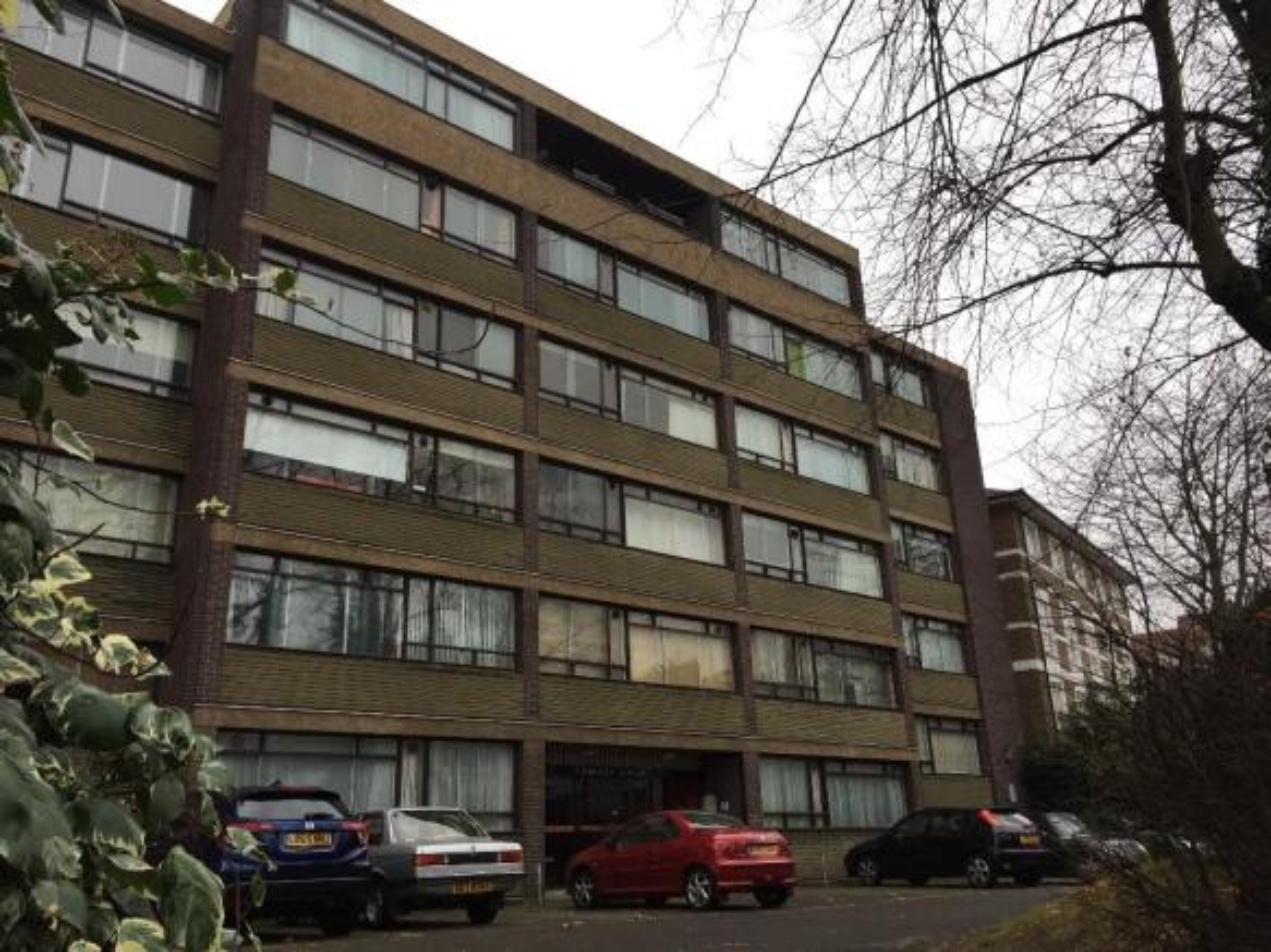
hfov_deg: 61.7
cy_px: 476
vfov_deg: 48.2
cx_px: 636
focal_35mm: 29
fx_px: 1065
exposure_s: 1/100
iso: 32
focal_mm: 4.15
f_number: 2.2
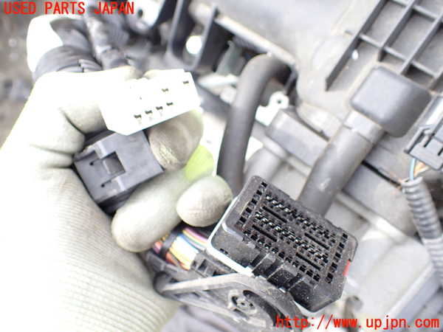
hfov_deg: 60.0
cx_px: 222
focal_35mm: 30
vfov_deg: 46.8
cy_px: 166
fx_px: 384
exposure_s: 1/125
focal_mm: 5.4
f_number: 2.3
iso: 100
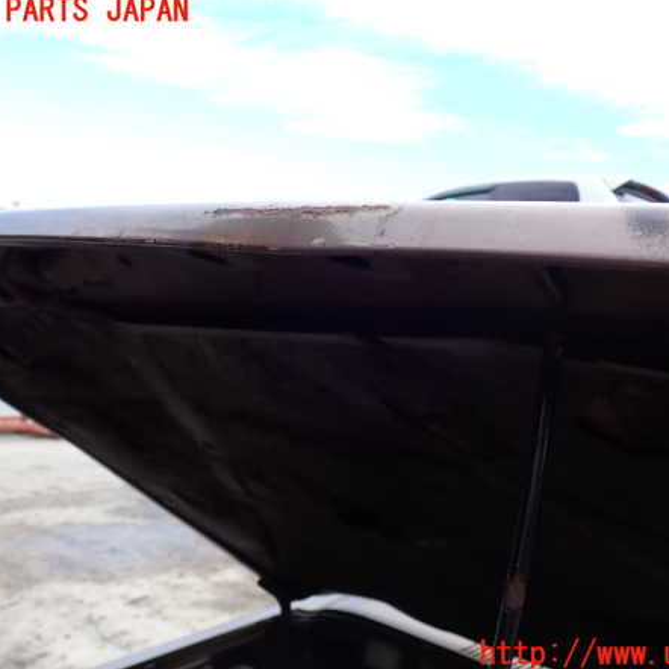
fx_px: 787
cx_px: 368
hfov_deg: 46.0
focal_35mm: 36
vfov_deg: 46.0
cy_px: 333
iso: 100
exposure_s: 1/320
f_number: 3.2
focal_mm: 5.4
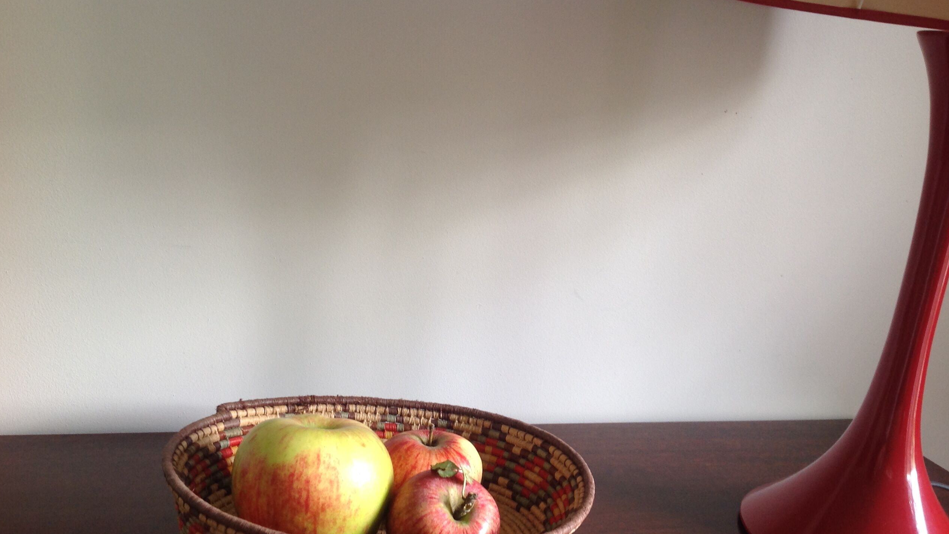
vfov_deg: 30.2
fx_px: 981
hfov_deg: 51.6
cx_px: 477
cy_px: 349
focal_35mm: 39
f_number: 2.4
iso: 64
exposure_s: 1/20
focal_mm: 4.28
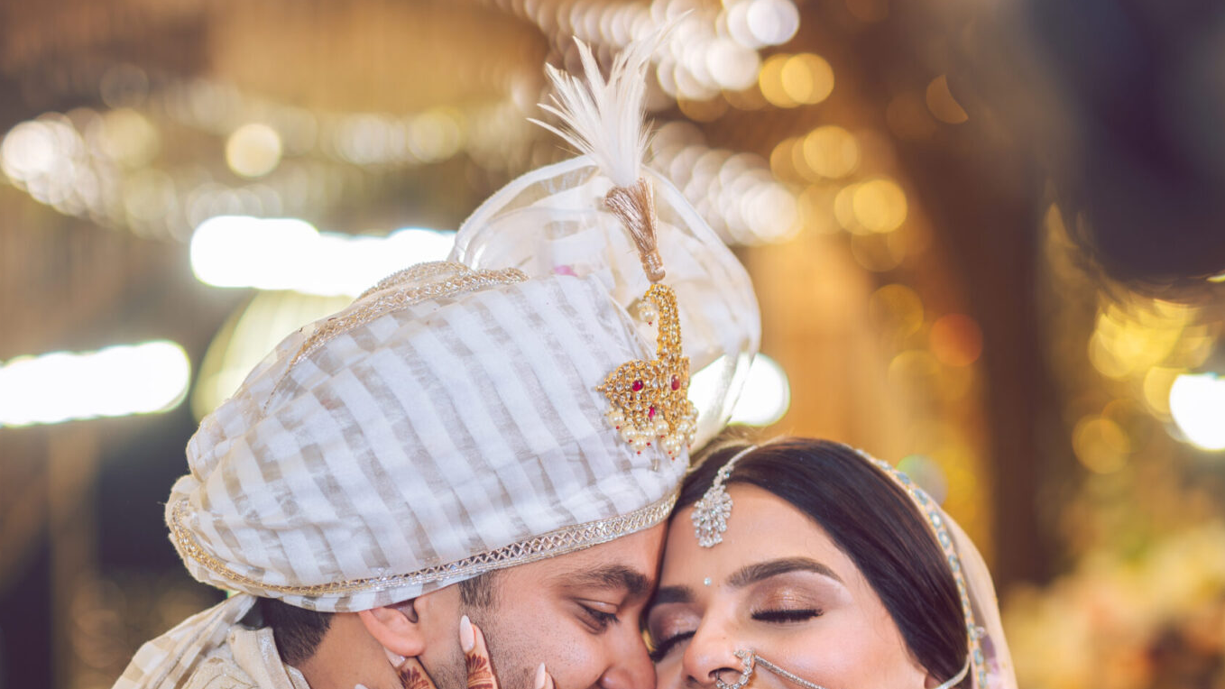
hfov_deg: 26.8
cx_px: 612
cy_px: 775
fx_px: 2566
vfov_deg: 14.9
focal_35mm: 79
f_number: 1.4
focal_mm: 50
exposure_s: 1/500
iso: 250
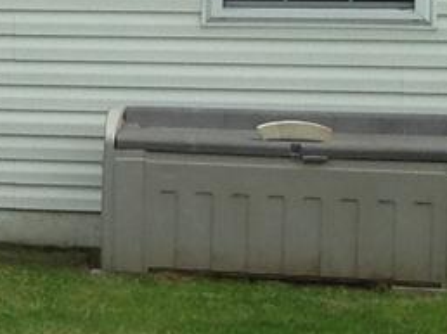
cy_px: 16
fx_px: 3380
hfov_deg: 7.0
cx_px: -761
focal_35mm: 262
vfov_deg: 5.7
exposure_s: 1/889
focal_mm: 4.12
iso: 50
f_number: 2.4
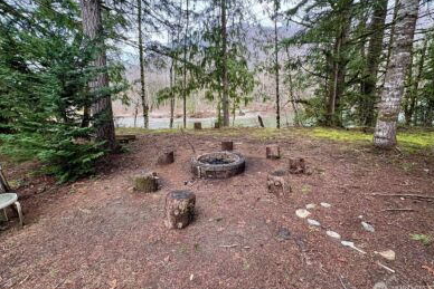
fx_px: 181
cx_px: 221
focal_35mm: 15
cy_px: 134
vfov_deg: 77.3
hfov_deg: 100.4
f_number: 2.2
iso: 50
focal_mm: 2.22
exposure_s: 1/99
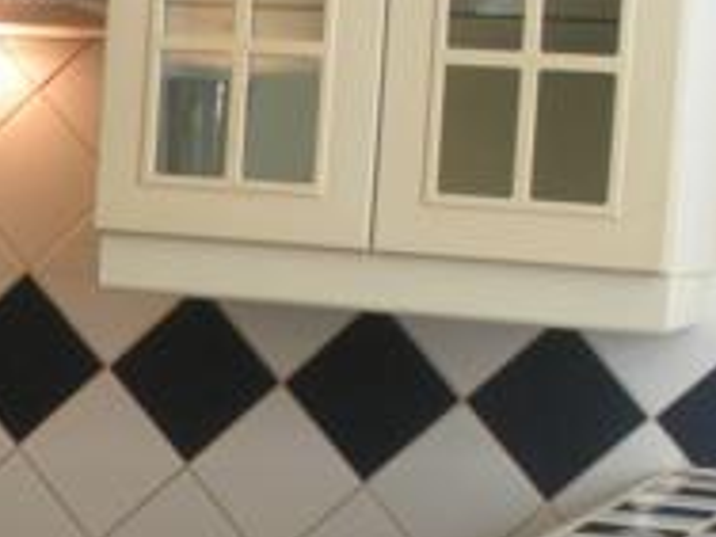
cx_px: -316
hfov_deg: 15.4
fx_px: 2461
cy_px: 446
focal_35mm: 119
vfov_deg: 12.4
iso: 295
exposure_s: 1/49
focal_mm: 6.3
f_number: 3.5
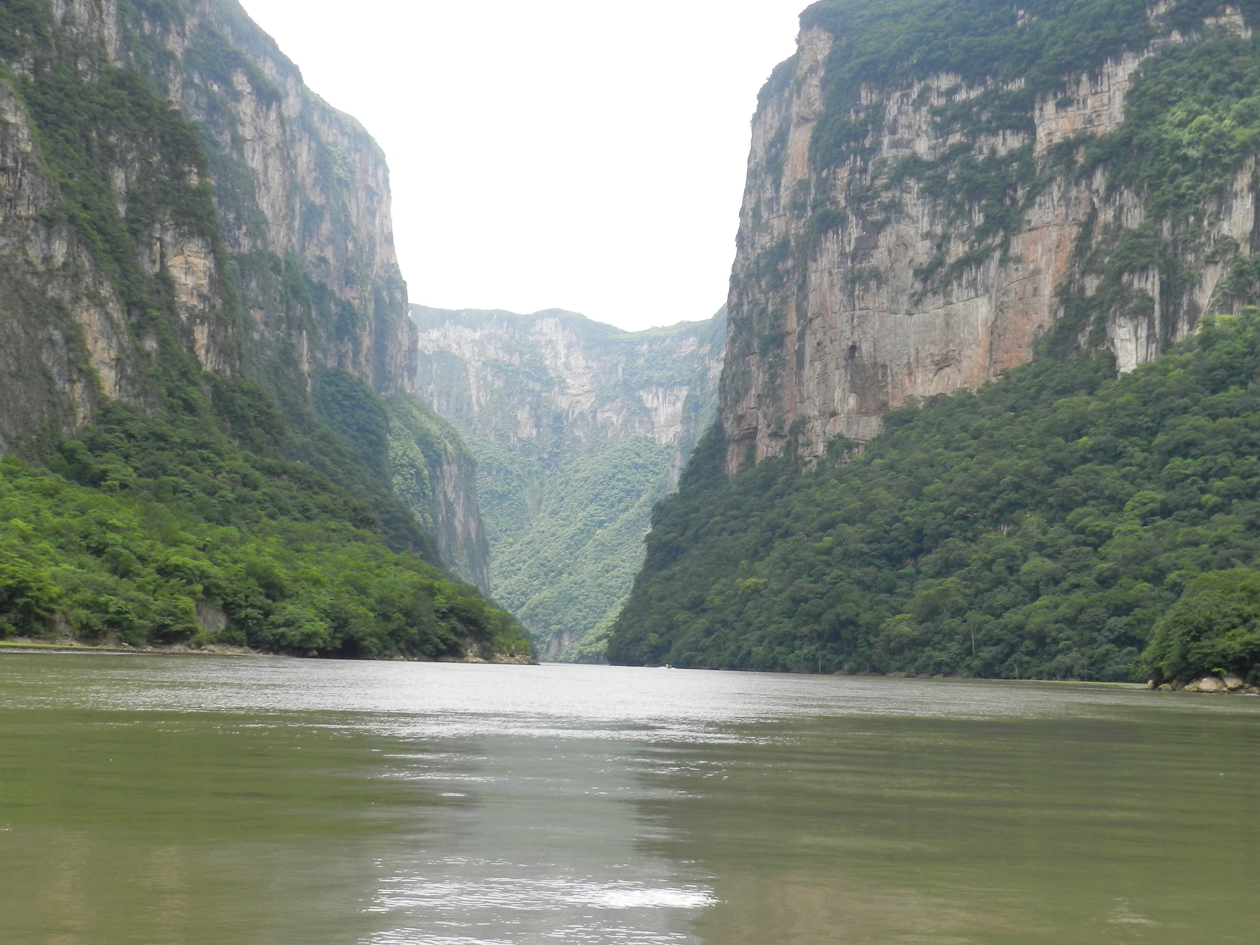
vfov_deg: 31.5
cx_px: 630
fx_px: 1674
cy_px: 472
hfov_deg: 41.2
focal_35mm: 46
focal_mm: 8.1
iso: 160
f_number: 4.2
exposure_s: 1/400
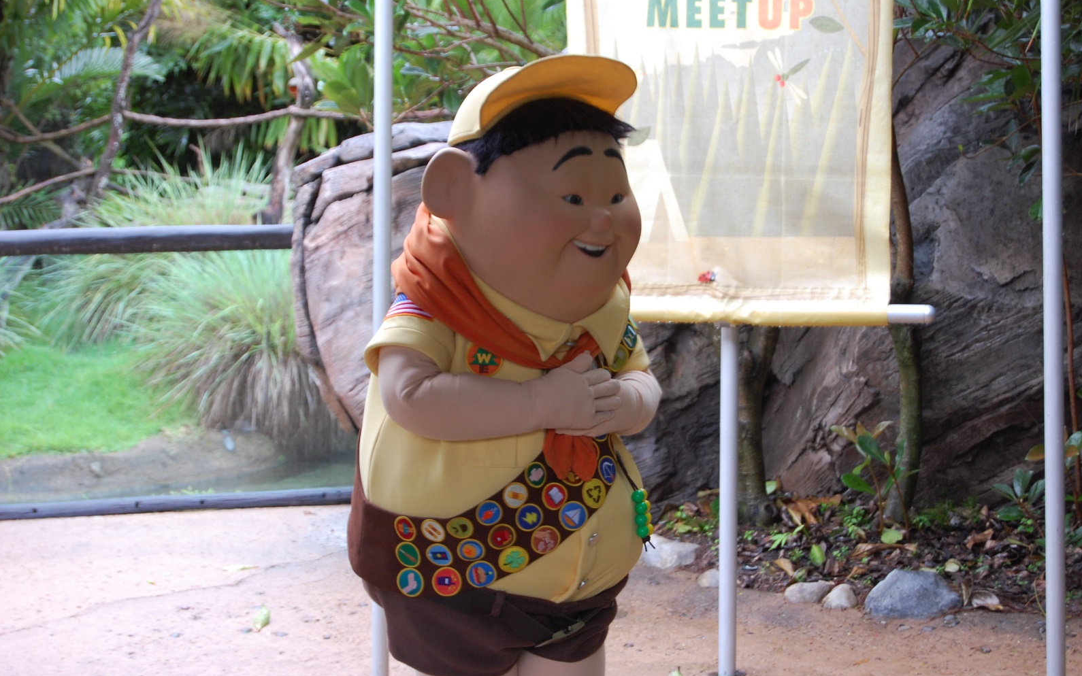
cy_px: 321
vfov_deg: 15.5
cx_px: 538
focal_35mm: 85
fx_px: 2492
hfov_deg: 24.5
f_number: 5.6
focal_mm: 55
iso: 400
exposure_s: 1/40
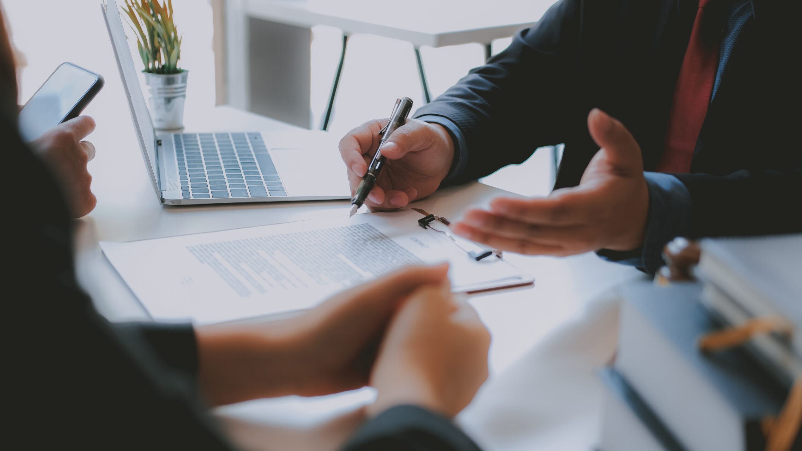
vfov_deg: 21.4
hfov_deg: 37.2
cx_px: 404
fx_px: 1191
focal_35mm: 56
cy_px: 260
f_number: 2
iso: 200
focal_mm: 35
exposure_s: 1/125
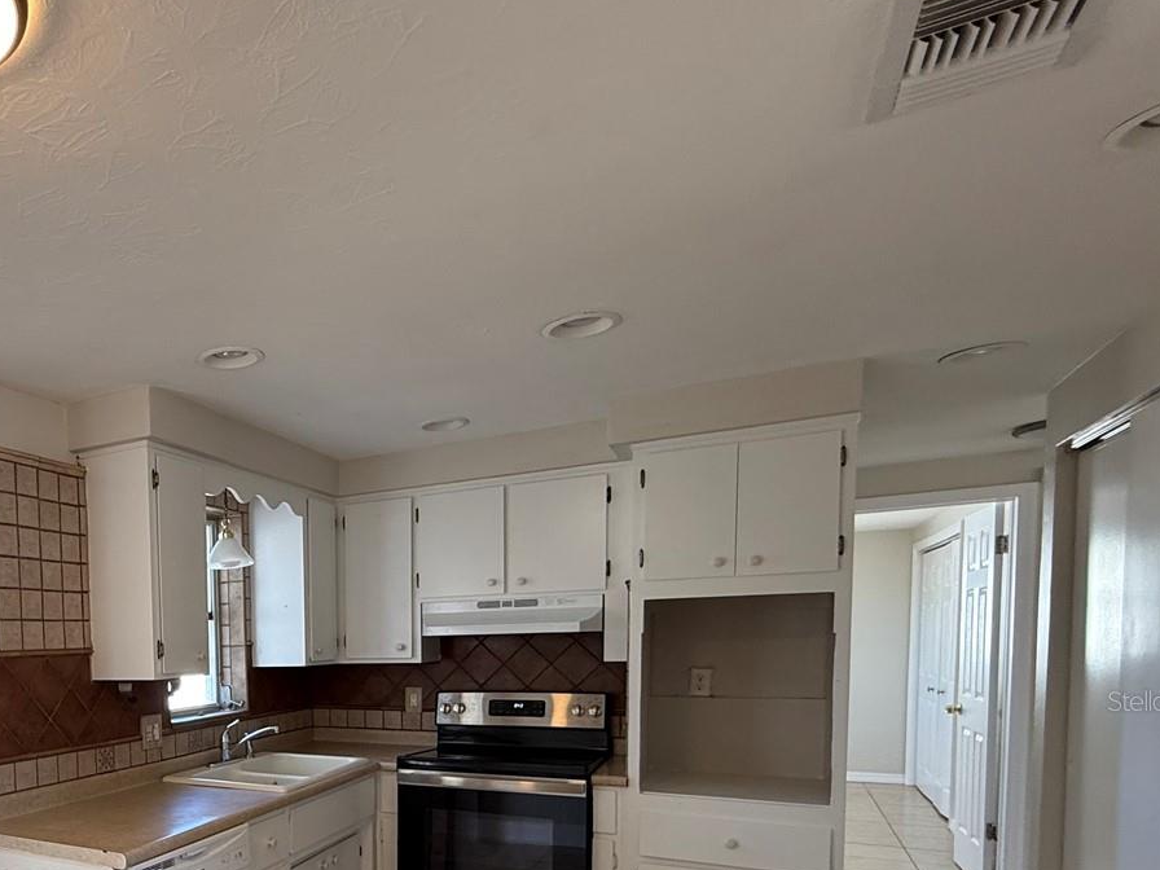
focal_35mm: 25
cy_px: 700
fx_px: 838
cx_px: 194
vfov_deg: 51.3
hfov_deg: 62.1
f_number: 2.2
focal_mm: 2.22
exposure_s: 1/120
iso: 125
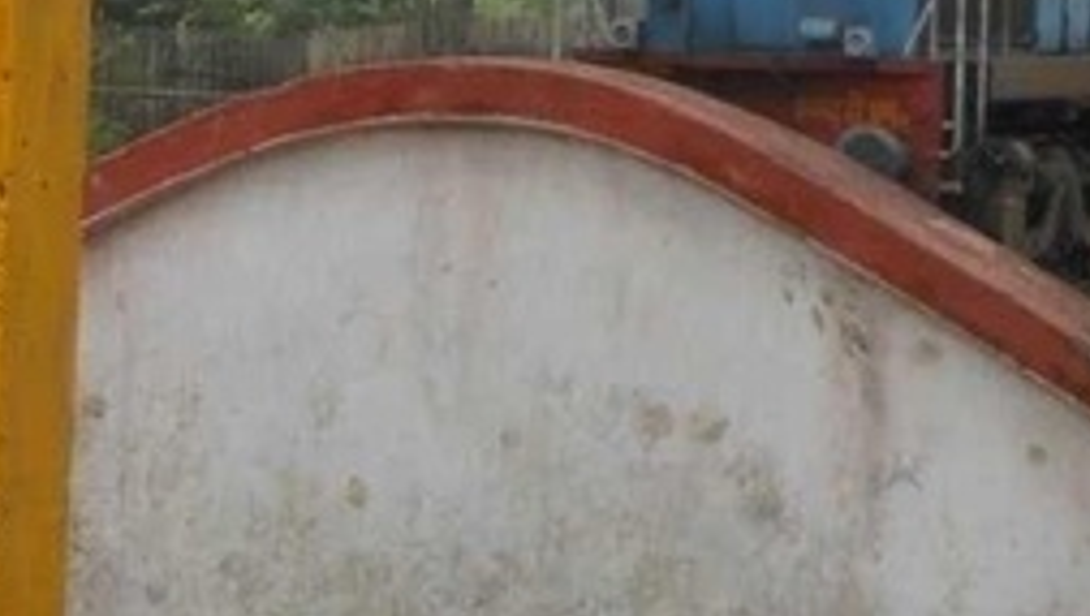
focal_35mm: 196
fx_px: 5671
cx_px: 1495
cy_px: -392
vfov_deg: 6.1
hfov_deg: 10.7
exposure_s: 1/320
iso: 80
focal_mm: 10.2
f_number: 4.1
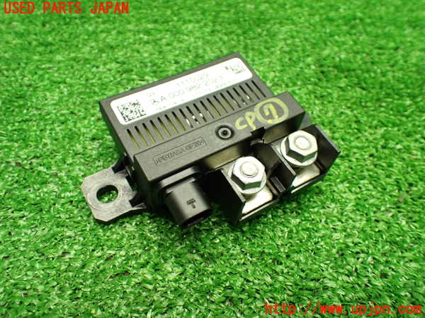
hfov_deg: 60.0
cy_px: 159
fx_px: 368
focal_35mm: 30
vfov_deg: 46.8
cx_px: 212
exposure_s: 1/125
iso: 800
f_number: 2.3
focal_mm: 5.4
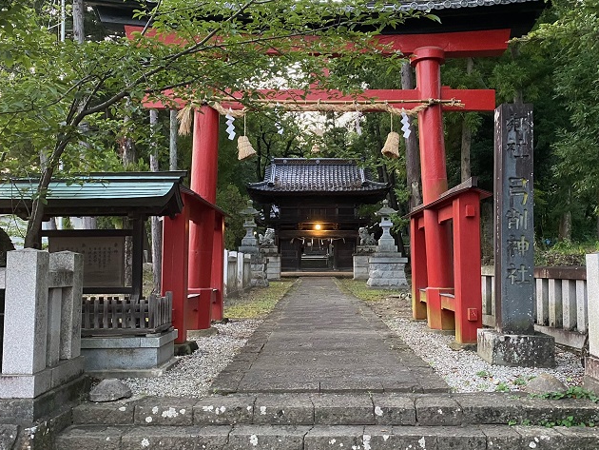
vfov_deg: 43.0
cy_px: 230
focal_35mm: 33
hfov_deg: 55.3
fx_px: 571
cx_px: 320
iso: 640
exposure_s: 1/40
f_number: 1.8
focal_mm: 4.25
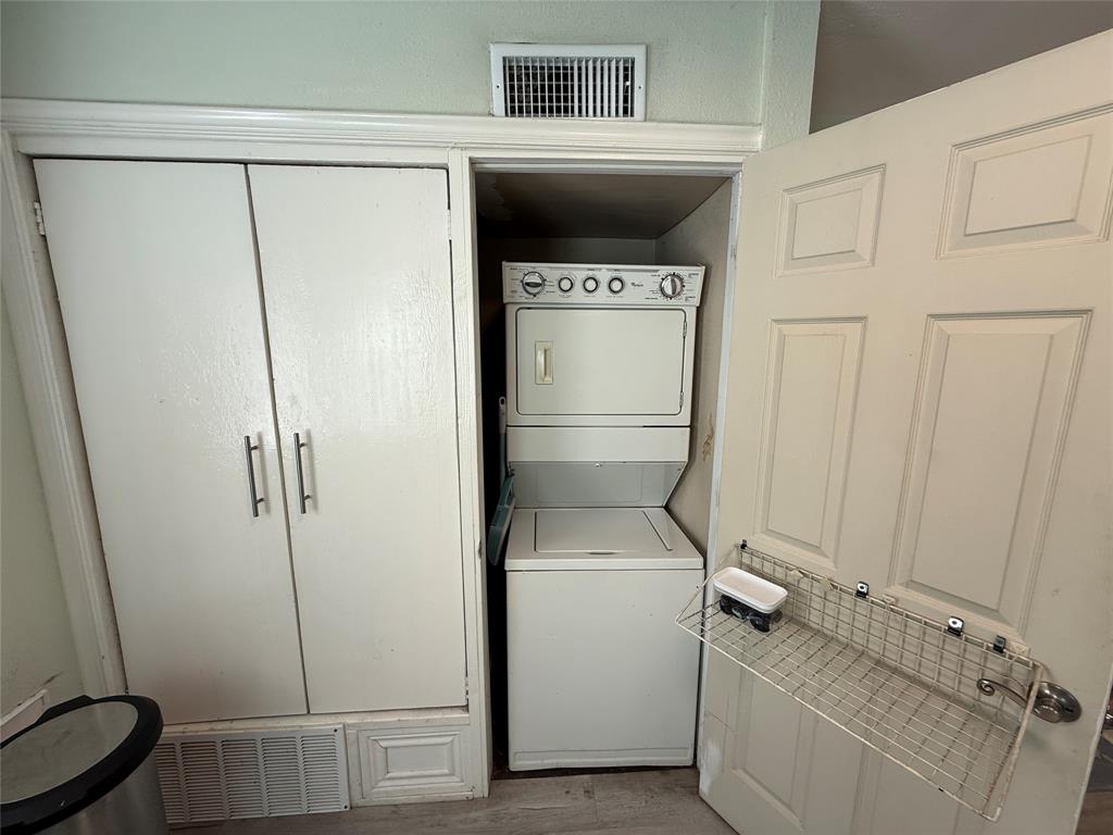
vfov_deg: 85.7
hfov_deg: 102.1
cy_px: 418
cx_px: 556
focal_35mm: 14
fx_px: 450
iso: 64
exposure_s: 1/99
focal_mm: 2.22
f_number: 2.2
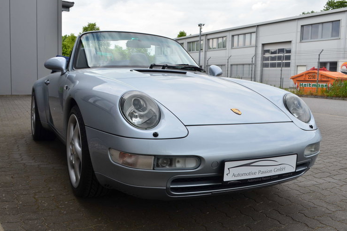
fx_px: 328
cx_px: 173
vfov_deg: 38.9
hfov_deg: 55.8
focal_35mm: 34
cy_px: 114
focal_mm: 22
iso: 200
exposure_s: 1/100
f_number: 10
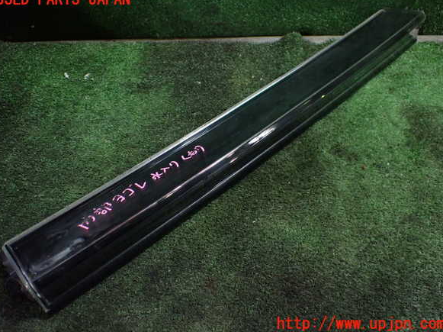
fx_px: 396
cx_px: 220
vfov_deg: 45.4
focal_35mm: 31
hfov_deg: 58.4
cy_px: 162
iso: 800
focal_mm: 5.4
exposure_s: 1/100
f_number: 2.3
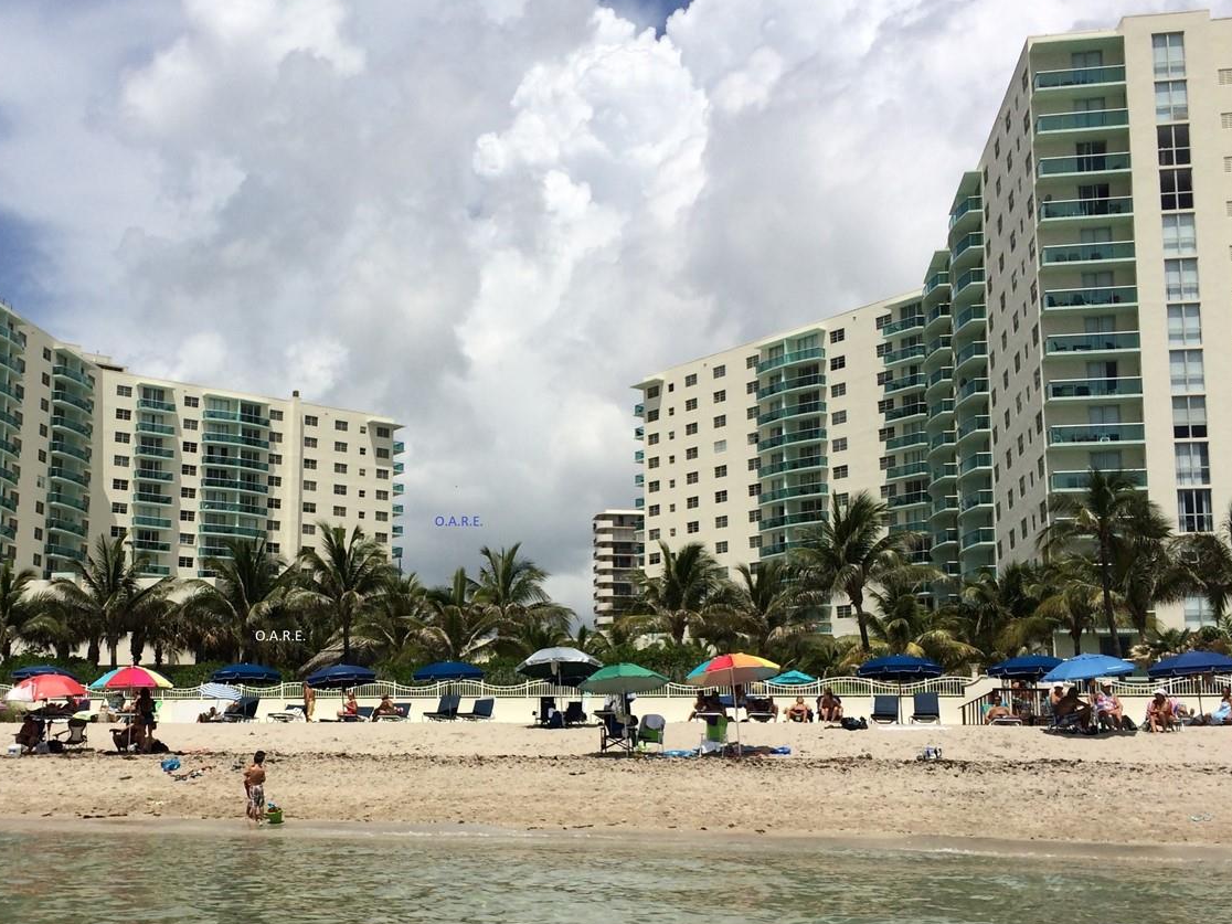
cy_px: 556
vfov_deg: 33.5
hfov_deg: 43.2
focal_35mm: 43
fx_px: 1530
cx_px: 410
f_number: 2.2
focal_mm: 4.12
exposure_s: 1/5128
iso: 32
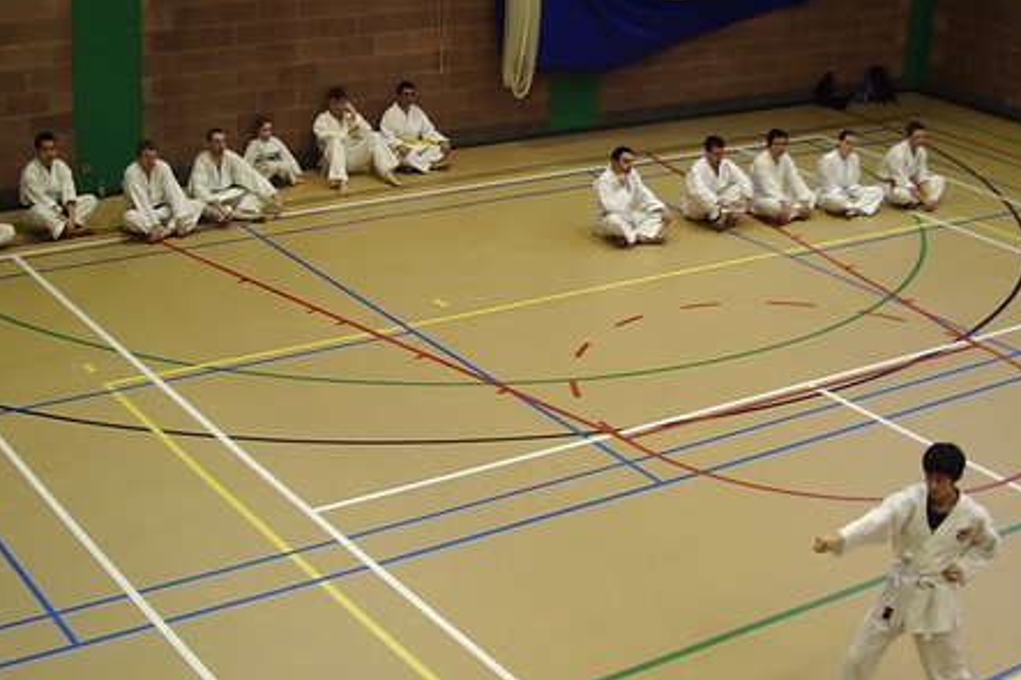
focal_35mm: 58
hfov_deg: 34.5
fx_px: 1644
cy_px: 286
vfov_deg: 23.3
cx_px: 470
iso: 100
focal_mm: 5.8
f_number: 2.6
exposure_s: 1/15
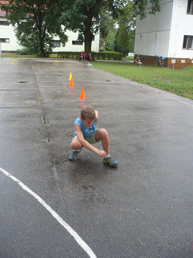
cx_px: 96
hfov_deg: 40.7
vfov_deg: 52.6
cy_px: 129
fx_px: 260
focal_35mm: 35
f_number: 2.8
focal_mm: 5.8
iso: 200
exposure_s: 1/50
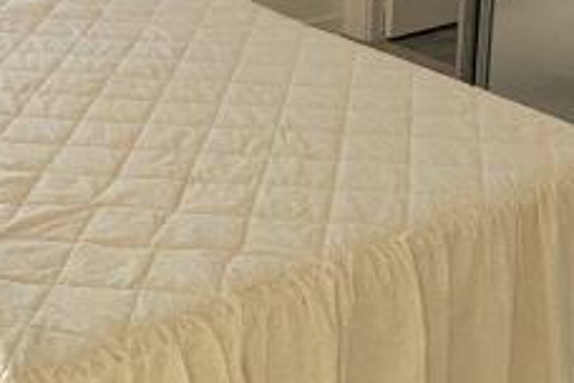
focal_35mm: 75
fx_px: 1196
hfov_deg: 27.0
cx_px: 272
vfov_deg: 17.8
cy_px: 6
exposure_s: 1/2445
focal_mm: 2.35
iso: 48
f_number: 2.2
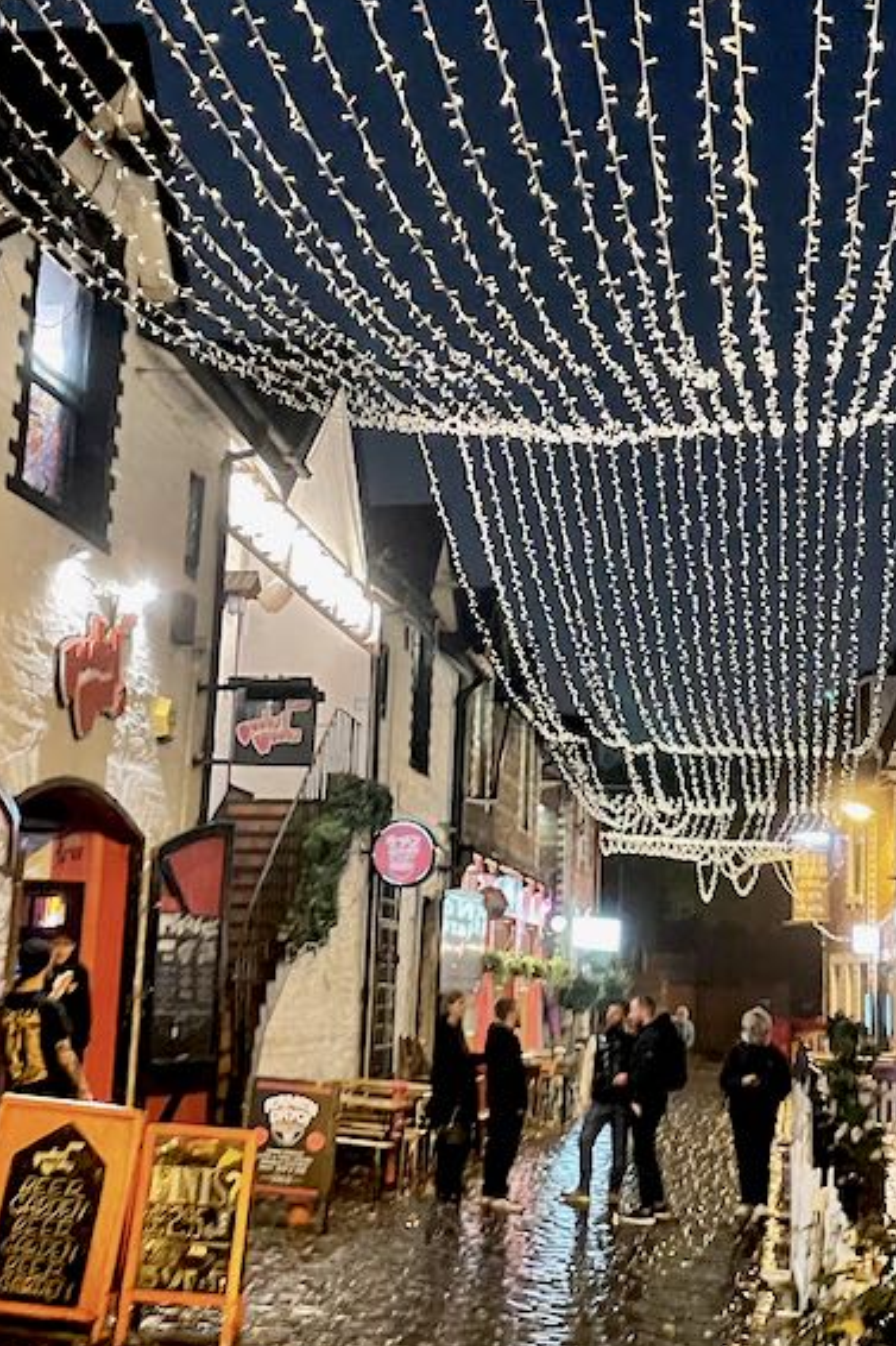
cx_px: 485
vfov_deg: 38.9
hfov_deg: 26.5
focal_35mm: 51
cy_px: 667
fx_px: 1905
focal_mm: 4.2
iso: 500
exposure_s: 1/25
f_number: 1.6
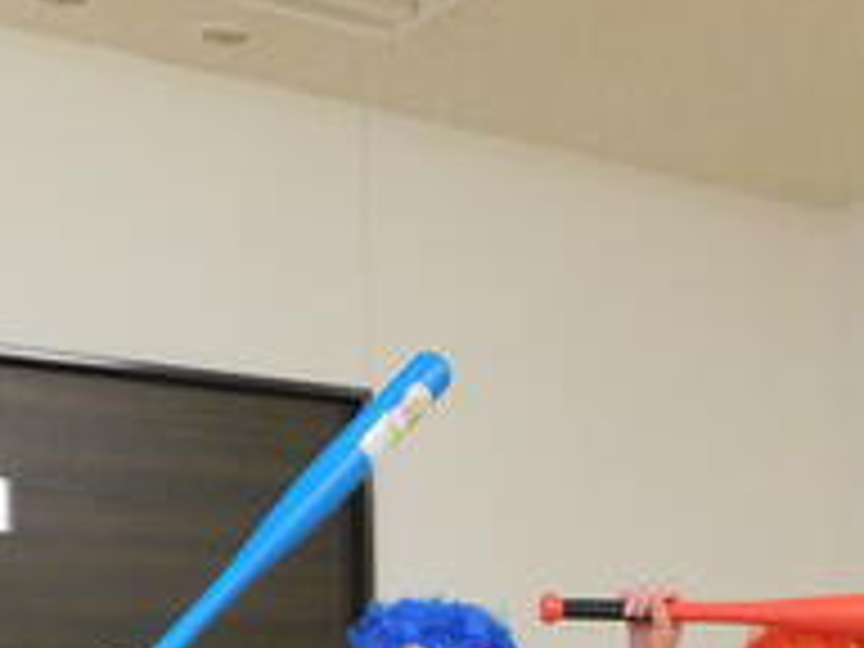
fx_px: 1797
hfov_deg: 26.5
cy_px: 963
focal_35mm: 72
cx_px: 688
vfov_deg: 18.2
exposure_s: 1/30
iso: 400
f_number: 3
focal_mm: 4
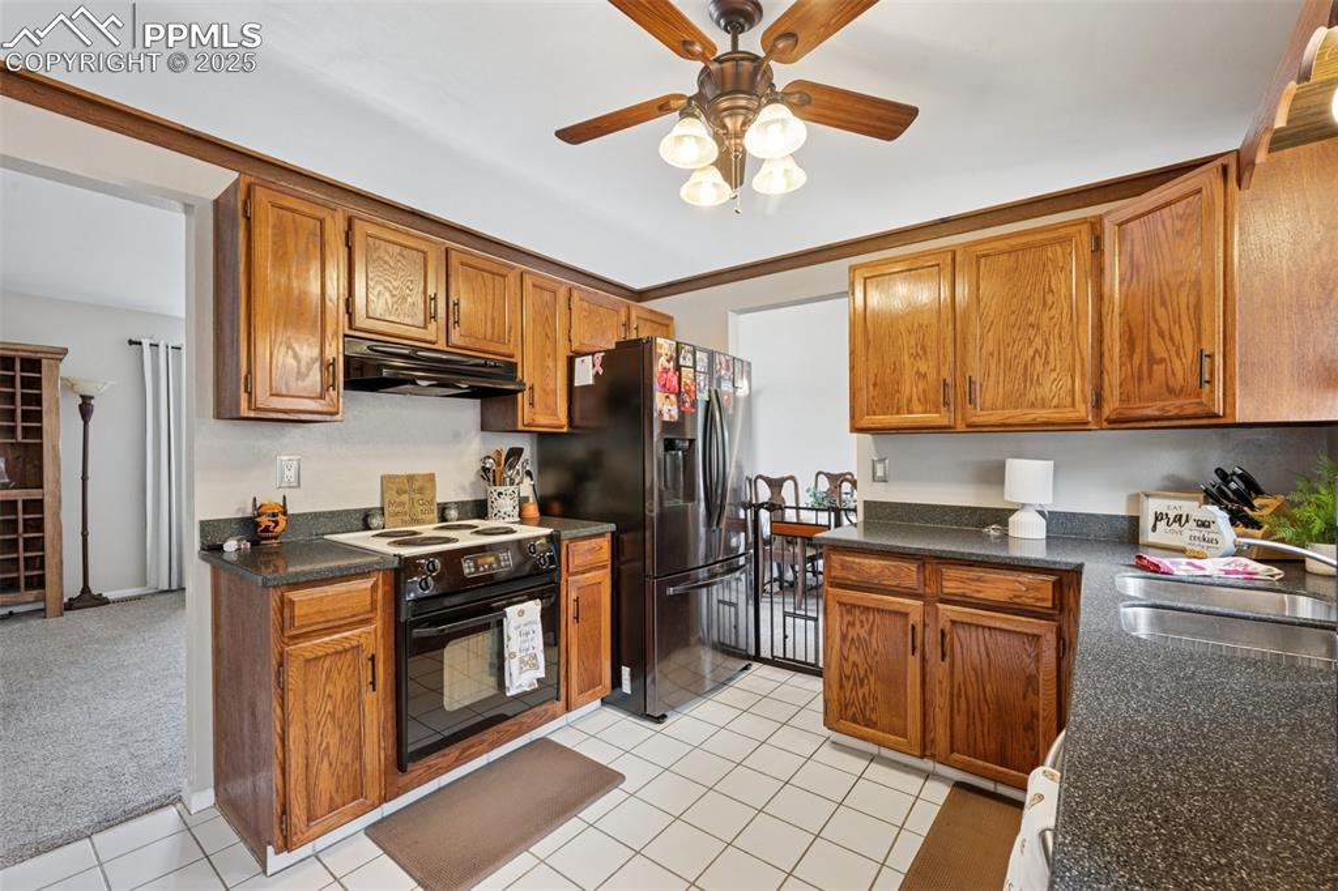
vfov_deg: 77.3
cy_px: 446
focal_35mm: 15
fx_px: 557
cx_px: 669
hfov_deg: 100.4
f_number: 11
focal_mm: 15
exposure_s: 2.5
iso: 100
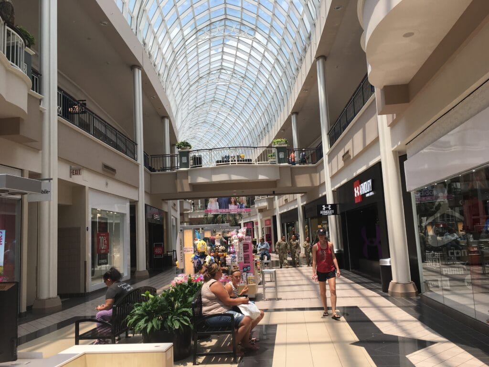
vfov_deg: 48.2
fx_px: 410
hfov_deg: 61.7
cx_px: 244
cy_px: 184
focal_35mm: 29
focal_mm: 4.15
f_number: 2.2
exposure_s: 1/257
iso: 25
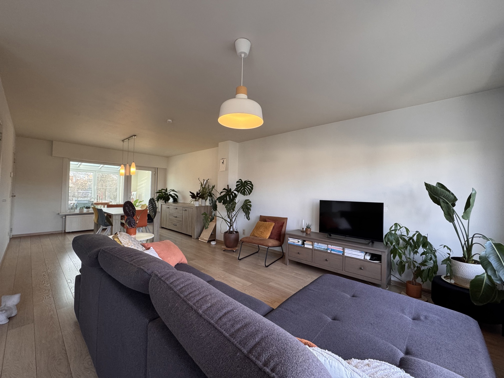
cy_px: 189
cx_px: 252
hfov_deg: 102.1
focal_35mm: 14
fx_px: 204
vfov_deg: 85.7
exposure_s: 1/100
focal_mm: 2.22
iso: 160
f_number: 2.2
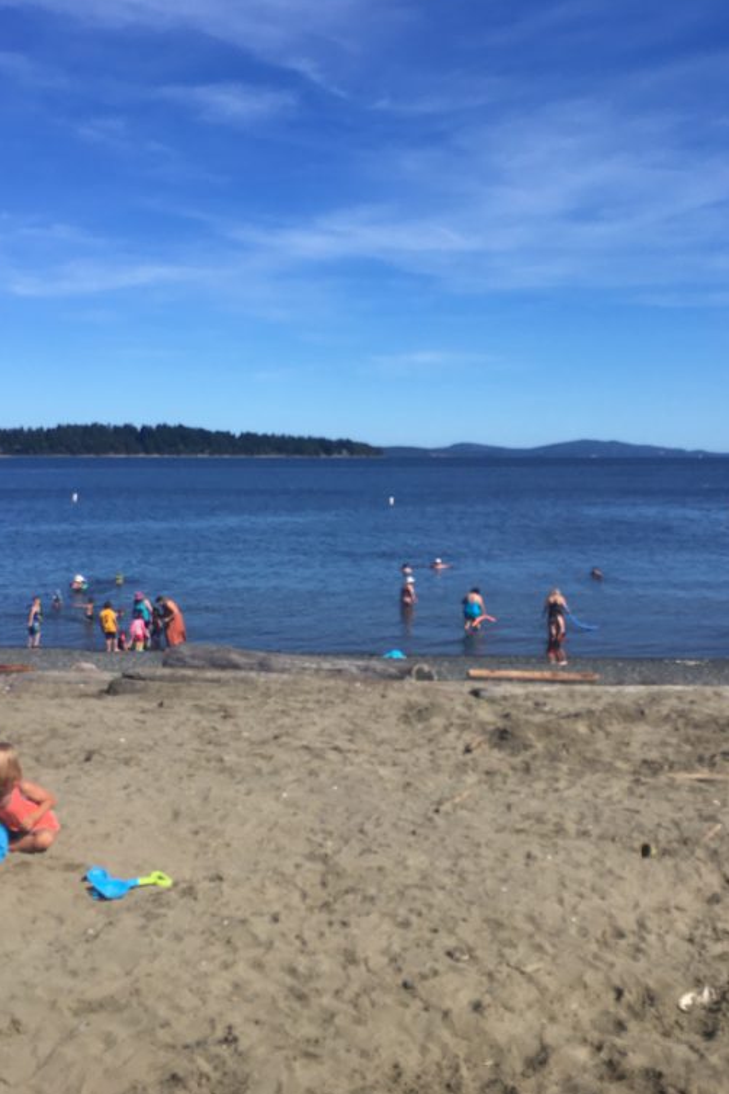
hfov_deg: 32.6
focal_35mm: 41
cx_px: 349
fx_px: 1245
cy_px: 545
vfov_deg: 47.4
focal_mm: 4.15
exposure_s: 1/2137
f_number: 2.2
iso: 25
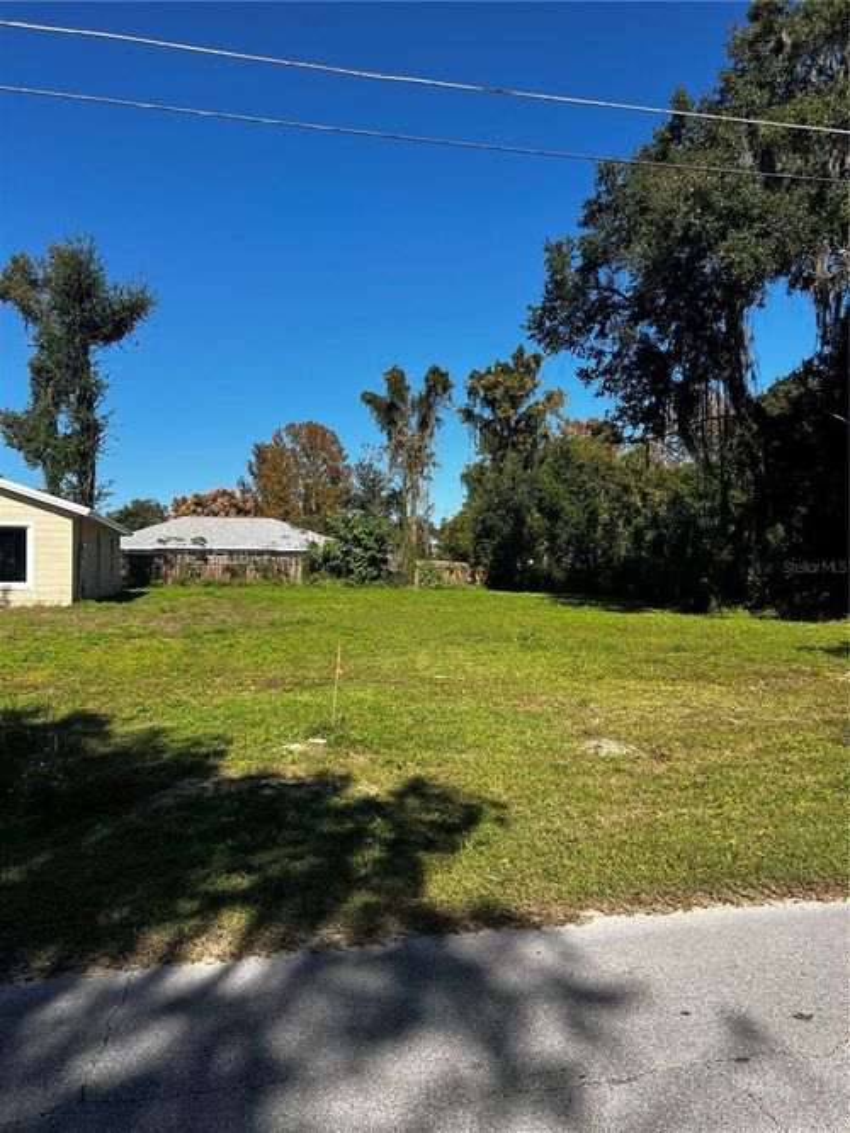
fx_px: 852
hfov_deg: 53.0
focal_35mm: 26
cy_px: 566
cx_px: 425
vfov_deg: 67.3
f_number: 1.5
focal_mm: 5.7
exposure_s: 1/3165
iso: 50
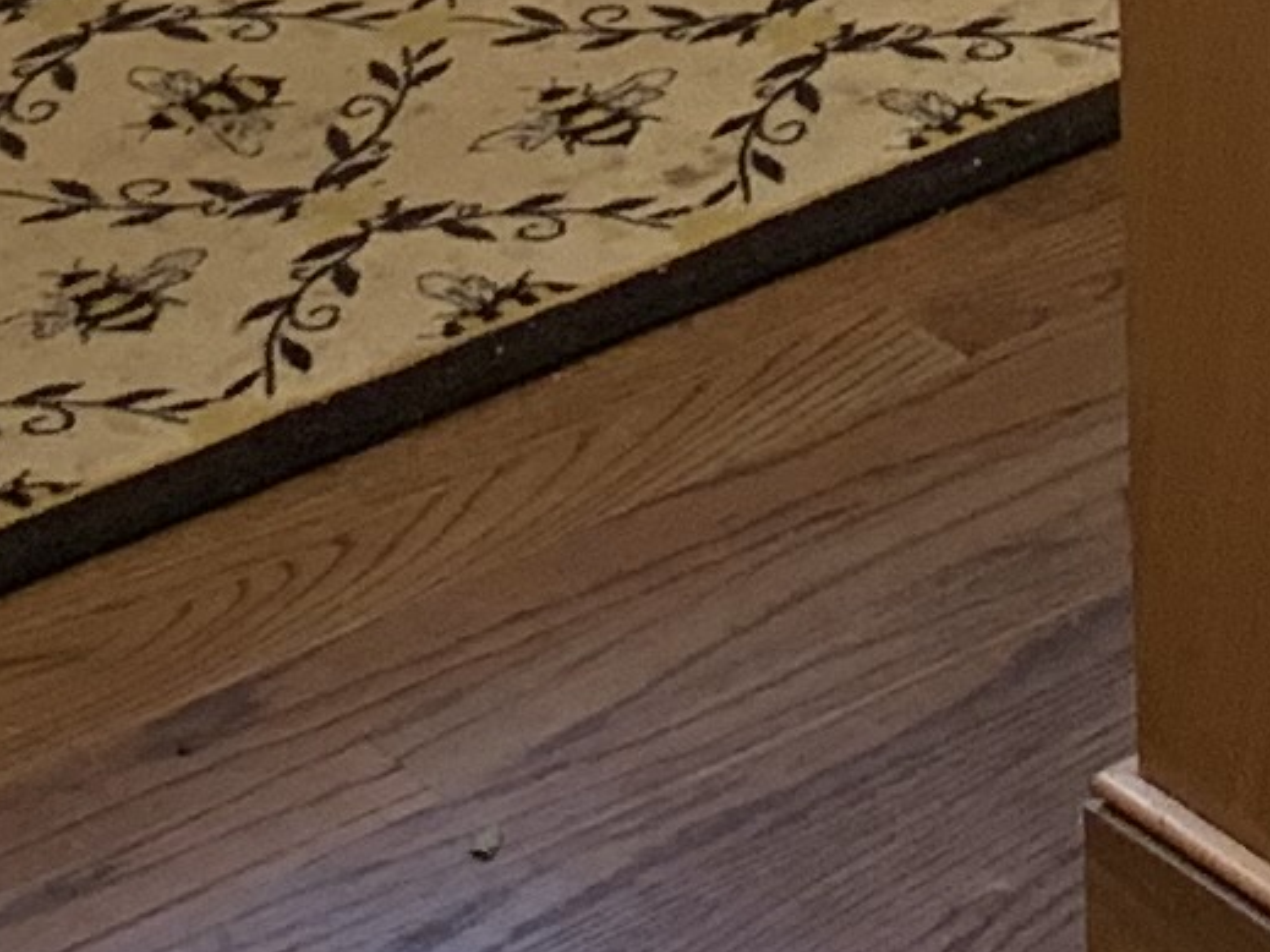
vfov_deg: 6.6
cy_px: -2070
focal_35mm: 202
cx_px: 1852
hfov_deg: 9.5
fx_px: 7409
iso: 80
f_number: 1.8
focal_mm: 4.25
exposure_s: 1/60
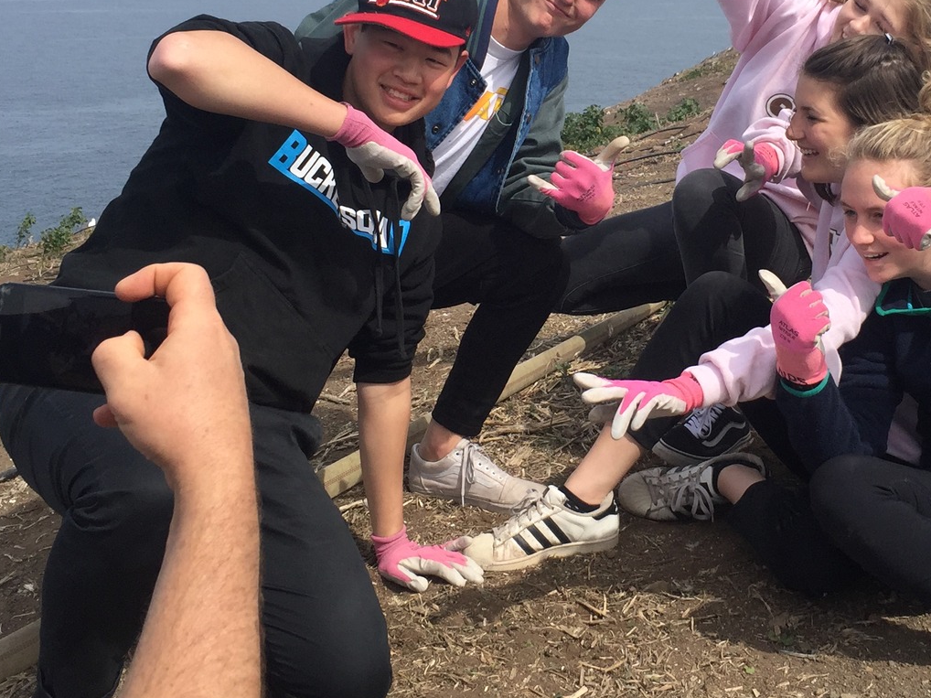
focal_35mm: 57
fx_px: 1533
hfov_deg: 33.5
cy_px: 191
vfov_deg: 25.4
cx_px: 630
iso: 32
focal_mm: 4.15
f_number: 2.2
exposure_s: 1/2083
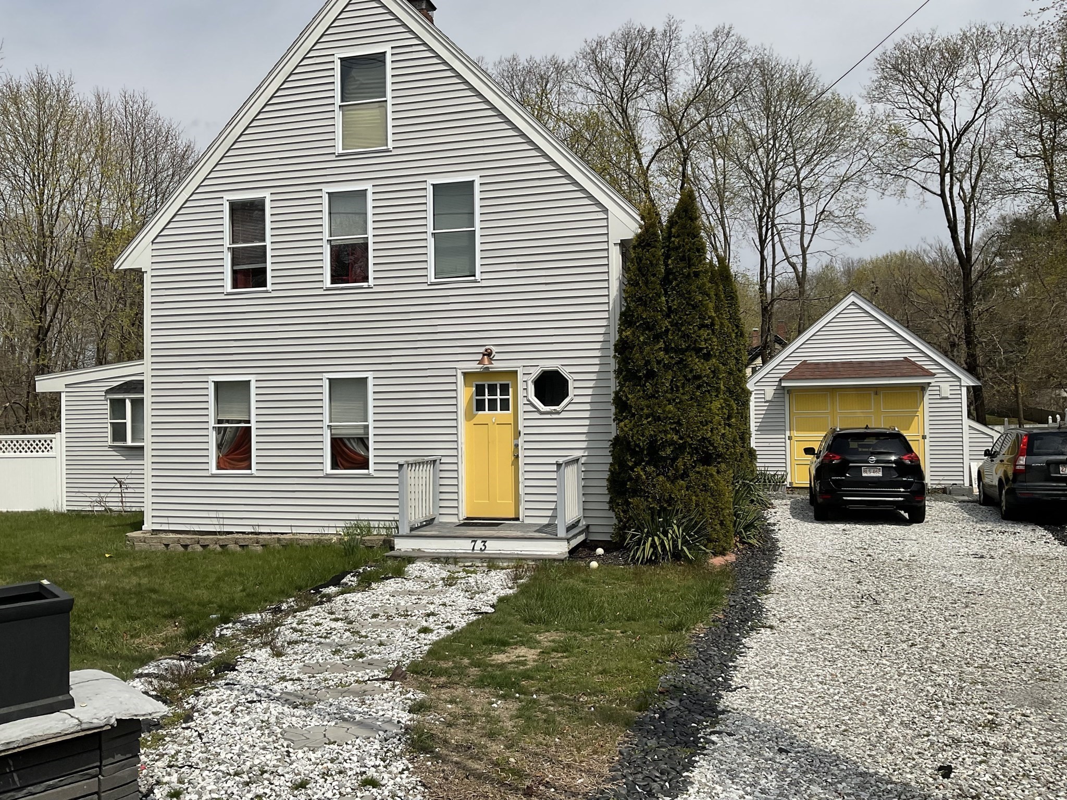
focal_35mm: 29
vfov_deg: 48.2
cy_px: 400
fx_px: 894
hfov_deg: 61.7
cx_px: 534
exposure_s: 1/4405
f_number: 1.8
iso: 20
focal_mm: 3
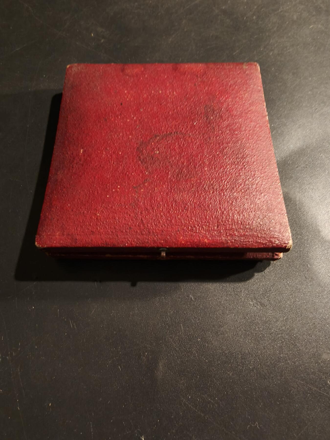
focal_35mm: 23
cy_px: 220
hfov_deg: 58.9
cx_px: 165
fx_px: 292
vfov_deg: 73.9
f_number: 2
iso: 200
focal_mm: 2.32
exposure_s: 1/75.3
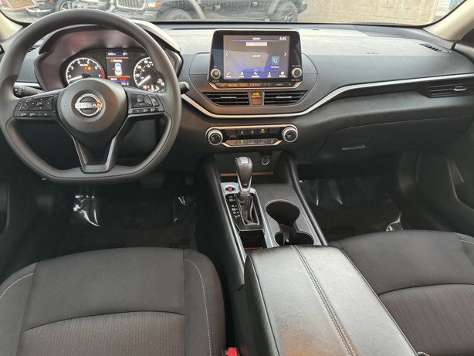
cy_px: 184
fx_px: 342
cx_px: 229
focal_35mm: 25
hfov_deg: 69.4
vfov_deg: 54.9
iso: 800
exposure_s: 1/45
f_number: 1.78
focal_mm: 6.76
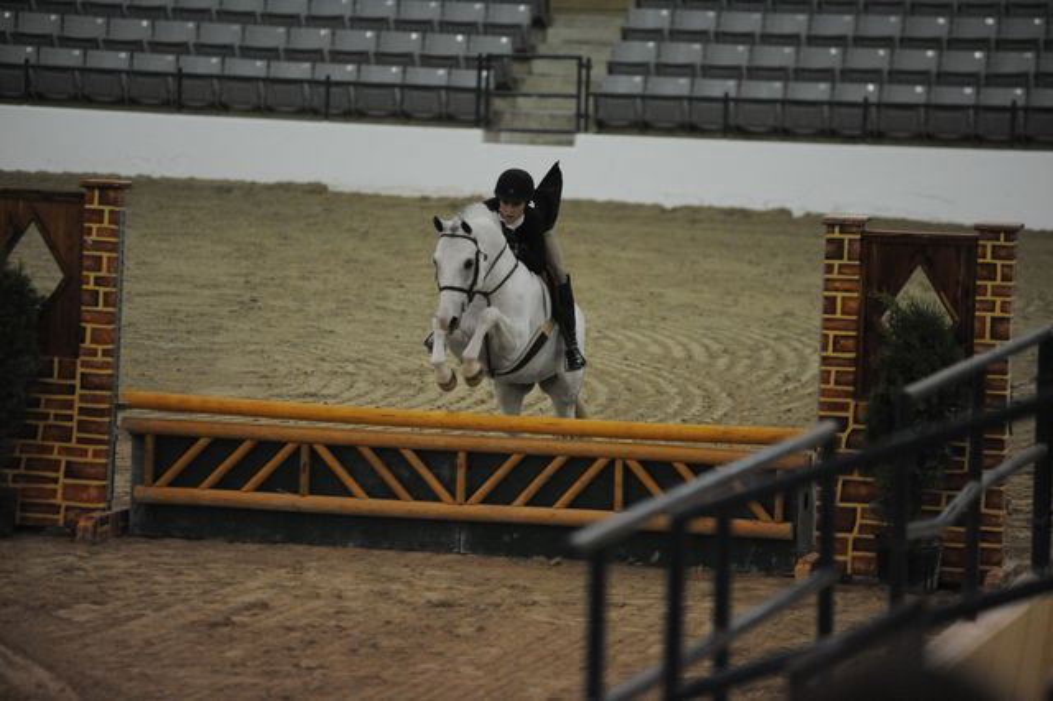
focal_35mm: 200
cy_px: 350
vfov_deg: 6.9
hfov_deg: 10.3
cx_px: 526
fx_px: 5847
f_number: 2.8
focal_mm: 200
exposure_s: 1/500
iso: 6400
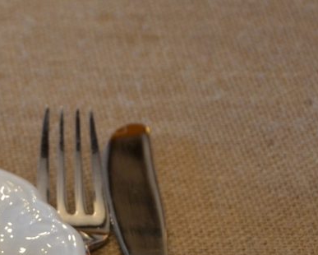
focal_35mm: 262
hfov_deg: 7.2
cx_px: -265
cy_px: 175
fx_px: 2467
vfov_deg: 5.9
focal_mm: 45
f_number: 4.8
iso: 400
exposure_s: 1/15
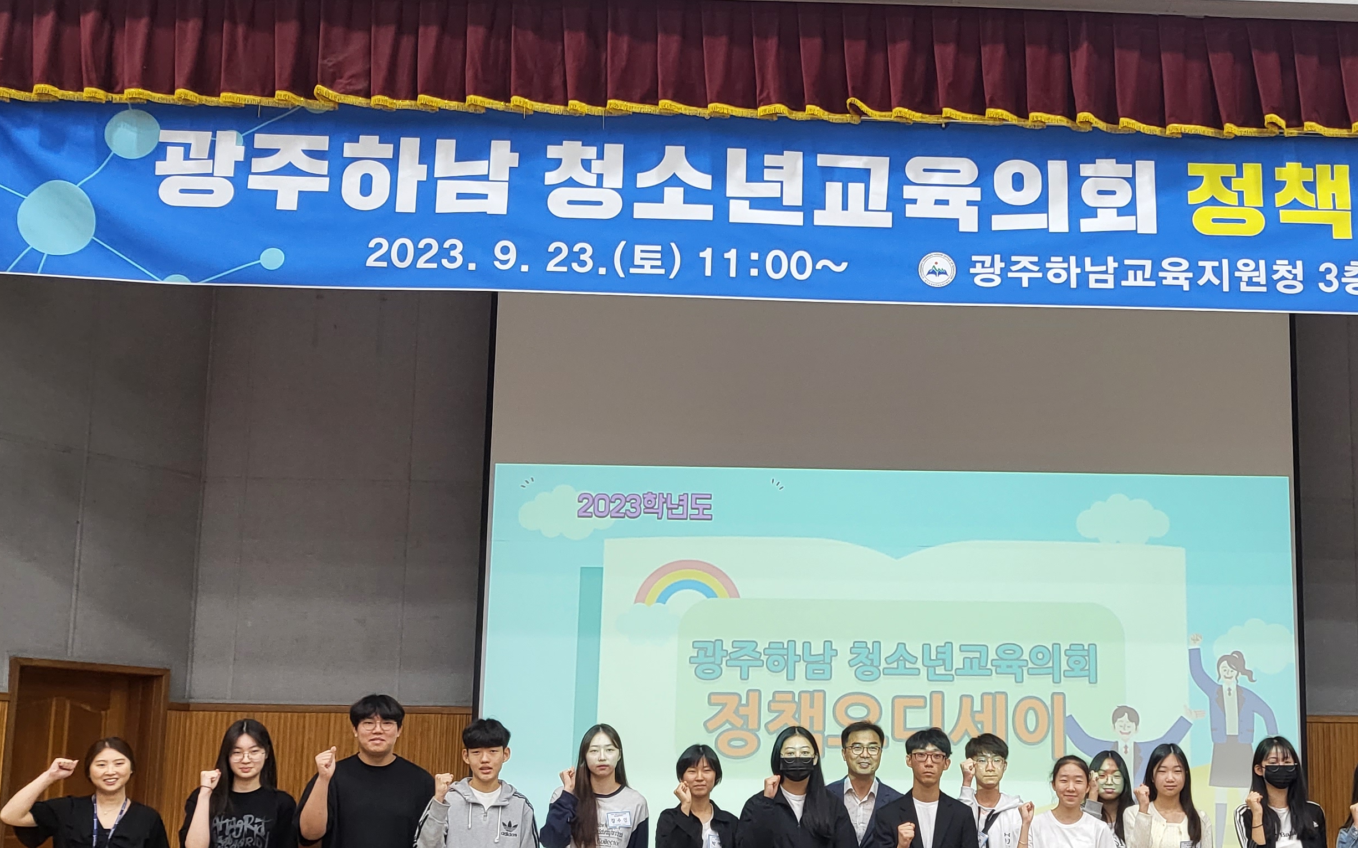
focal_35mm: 45
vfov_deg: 28.4
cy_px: 547
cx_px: 917
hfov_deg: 43.7
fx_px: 1665
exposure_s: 1/120
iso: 160
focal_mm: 4.25
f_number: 1.8
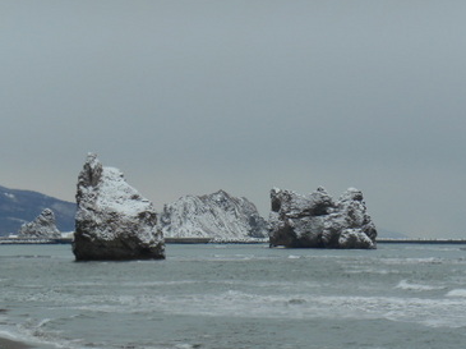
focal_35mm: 144
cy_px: 214
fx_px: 1937
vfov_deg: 10.3
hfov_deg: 13.7
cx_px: 237
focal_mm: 18.8
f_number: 5.1
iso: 80
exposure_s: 1/250
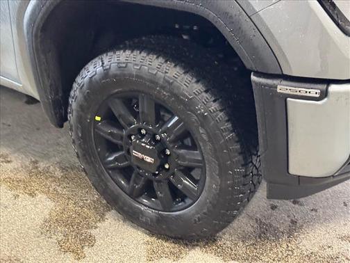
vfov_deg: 30.3
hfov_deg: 39.7
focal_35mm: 48
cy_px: 132
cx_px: 175
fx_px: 485
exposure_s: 1/40
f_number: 1.78
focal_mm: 6.76
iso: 400
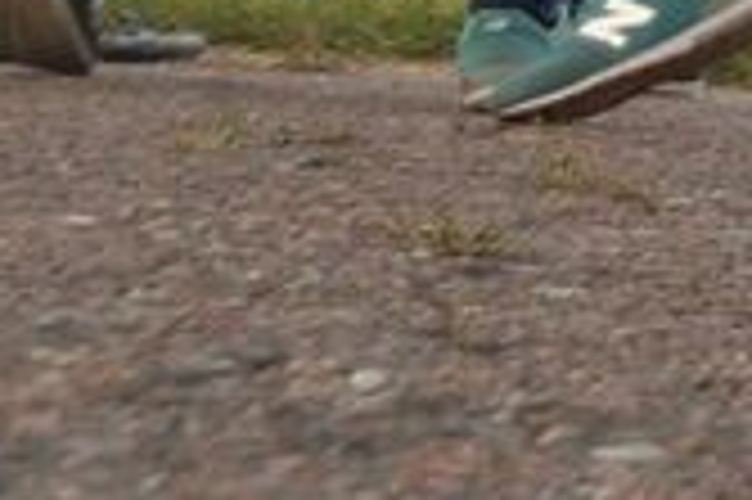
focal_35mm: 196
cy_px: -1396
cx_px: 2625
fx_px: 4087
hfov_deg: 8.1
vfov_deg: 6.0
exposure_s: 1/200
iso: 200
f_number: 8
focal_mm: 17
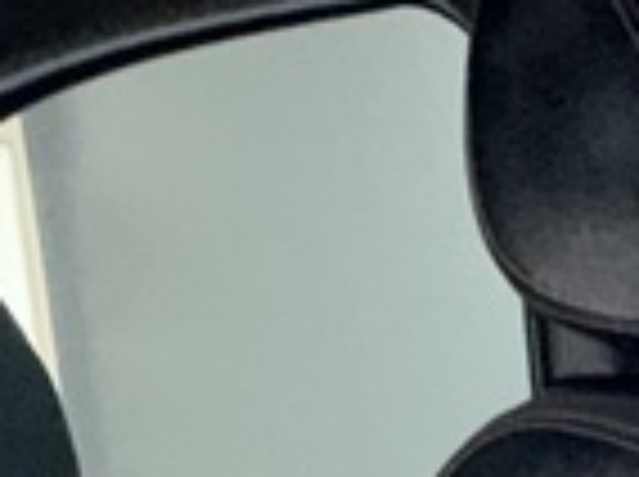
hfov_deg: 17.1
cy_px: 1179
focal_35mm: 101
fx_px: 1861
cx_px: 1026
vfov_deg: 11.7
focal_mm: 2.22
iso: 400
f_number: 2.2
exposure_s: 1/25
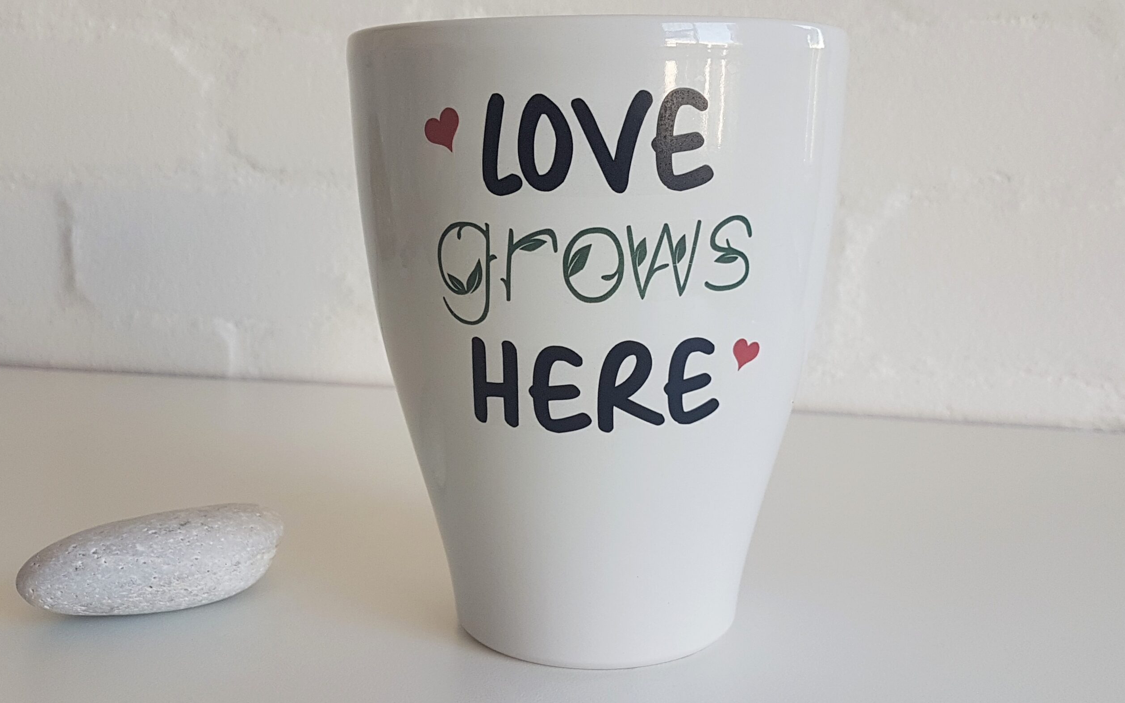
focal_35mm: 28
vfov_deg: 44.4
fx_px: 858
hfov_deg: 66.5
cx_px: 565
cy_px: 307
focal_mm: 4.2
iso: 50
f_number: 1.7
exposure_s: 1/120
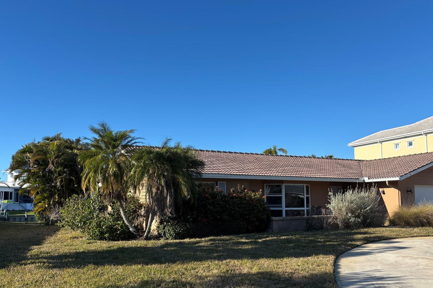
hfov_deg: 60.2
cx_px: 239
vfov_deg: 42.1
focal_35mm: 31
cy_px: 171
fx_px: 373
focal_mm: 5.96
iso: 50
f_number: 1.6
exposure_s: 1/2398
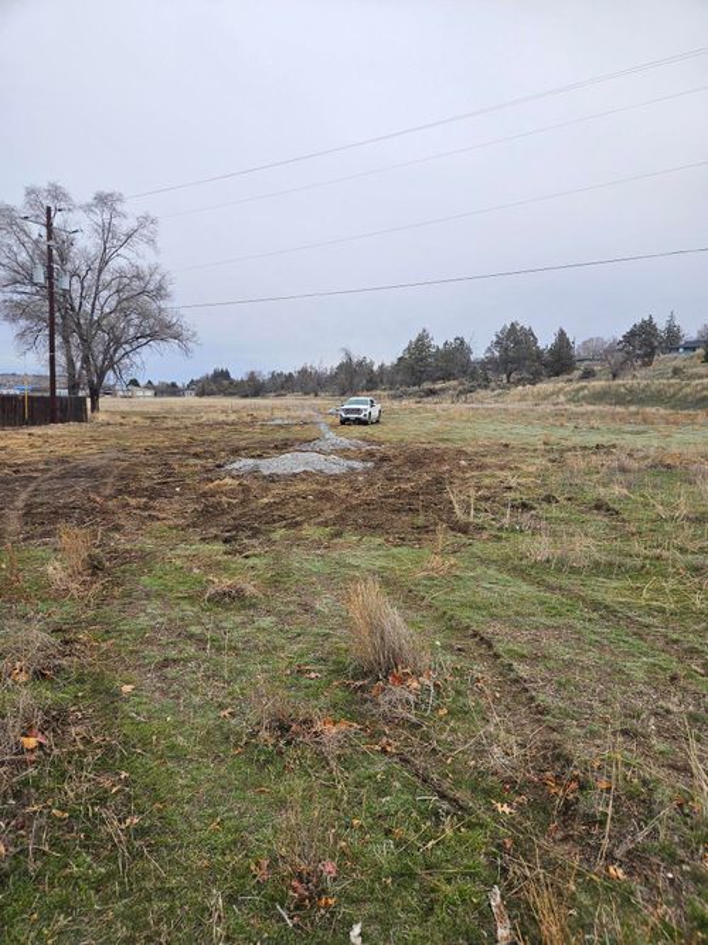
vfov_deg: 73.9
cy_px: 472
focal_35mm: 23
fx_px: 627
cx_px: 354
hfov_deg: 58.9
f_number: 1.8
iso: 25
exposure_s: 1/666
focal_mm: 5.4
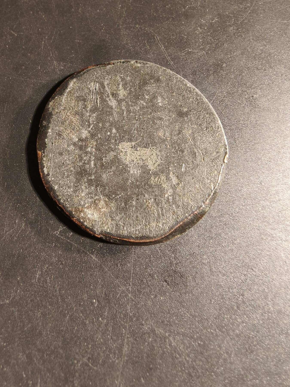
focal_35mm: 23
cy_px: 194
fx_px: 257
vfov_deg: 73.9
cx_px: 145
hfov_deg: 58.9
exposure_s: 1/52.8
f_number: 2
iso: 320
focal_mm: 2.32
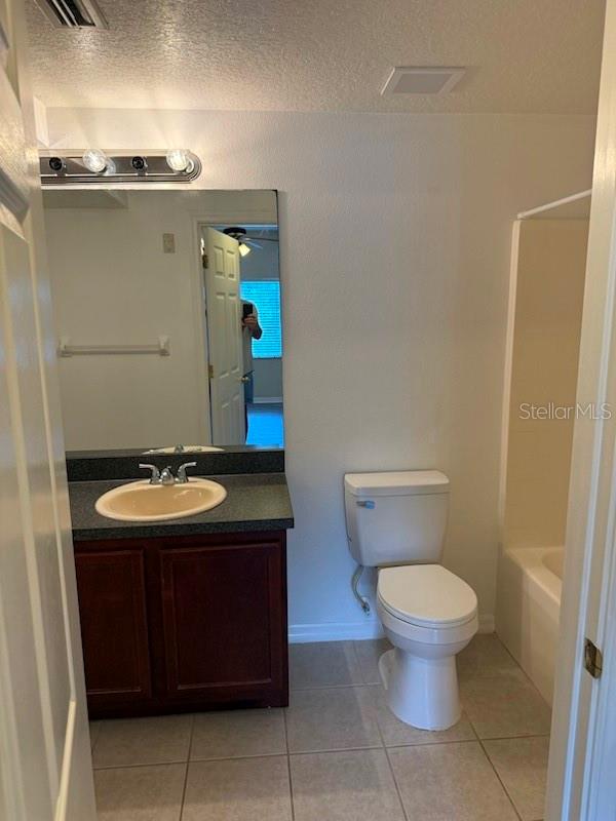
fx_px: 569
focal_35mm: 24
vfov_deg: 71.6
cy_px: 410
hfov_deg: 56.8
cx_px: 308
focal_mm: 6.76
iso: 200
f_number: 1.78
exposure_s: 1/120
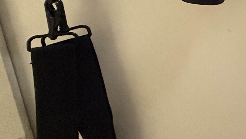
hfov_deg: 33.7
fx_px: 294
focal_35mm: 45
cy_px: -62
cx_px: 316
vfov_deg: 22.4
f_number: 2.2
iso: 800
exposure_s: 1/49
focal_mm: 2.22
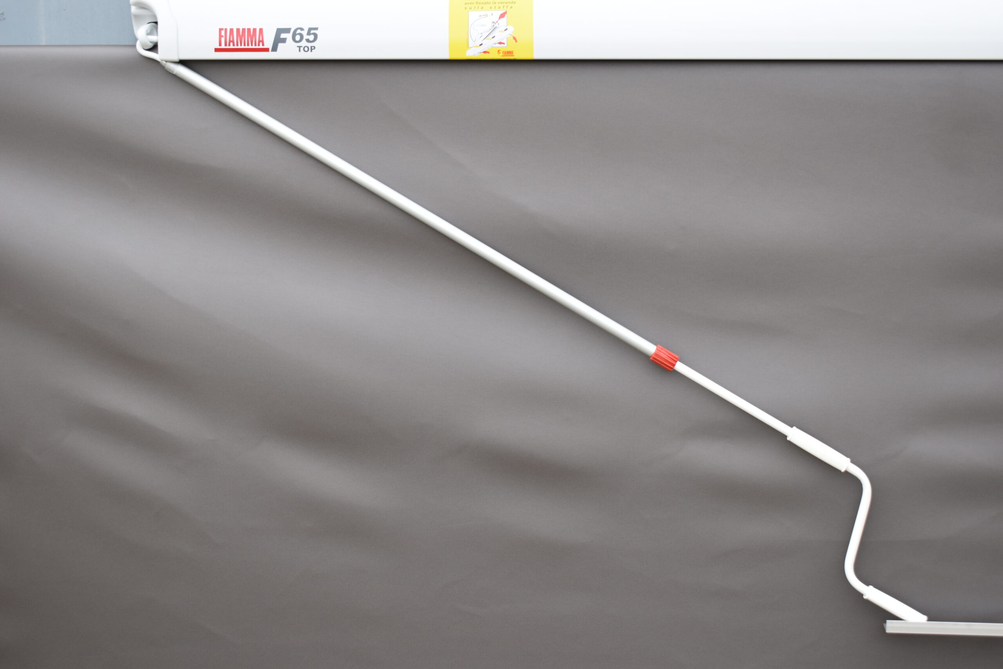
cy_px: 334
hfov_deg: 36.9
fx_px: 1504
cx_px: 502
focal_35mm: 54
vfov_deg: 25.1
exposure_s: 1/250
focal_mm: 36
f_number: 5.6
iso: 360
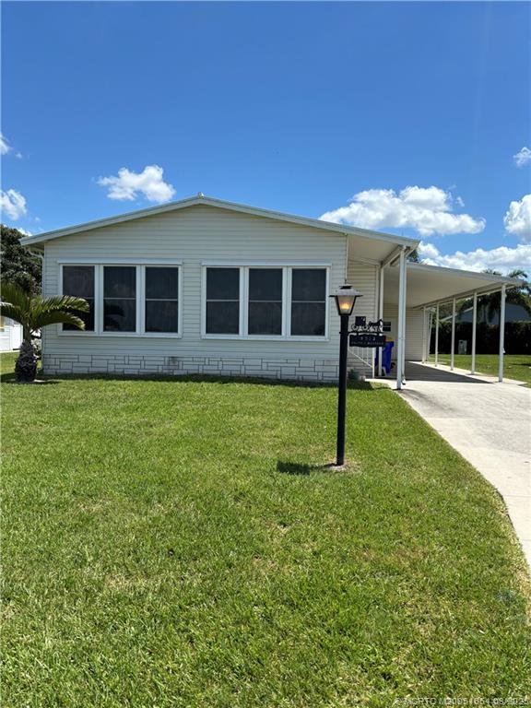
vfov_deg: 67.3
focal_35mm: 26
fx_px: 532
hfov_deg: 53.1
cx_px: 266
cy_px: 354
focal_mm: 5.96
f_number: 1.6
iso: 50
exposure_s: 1/2933
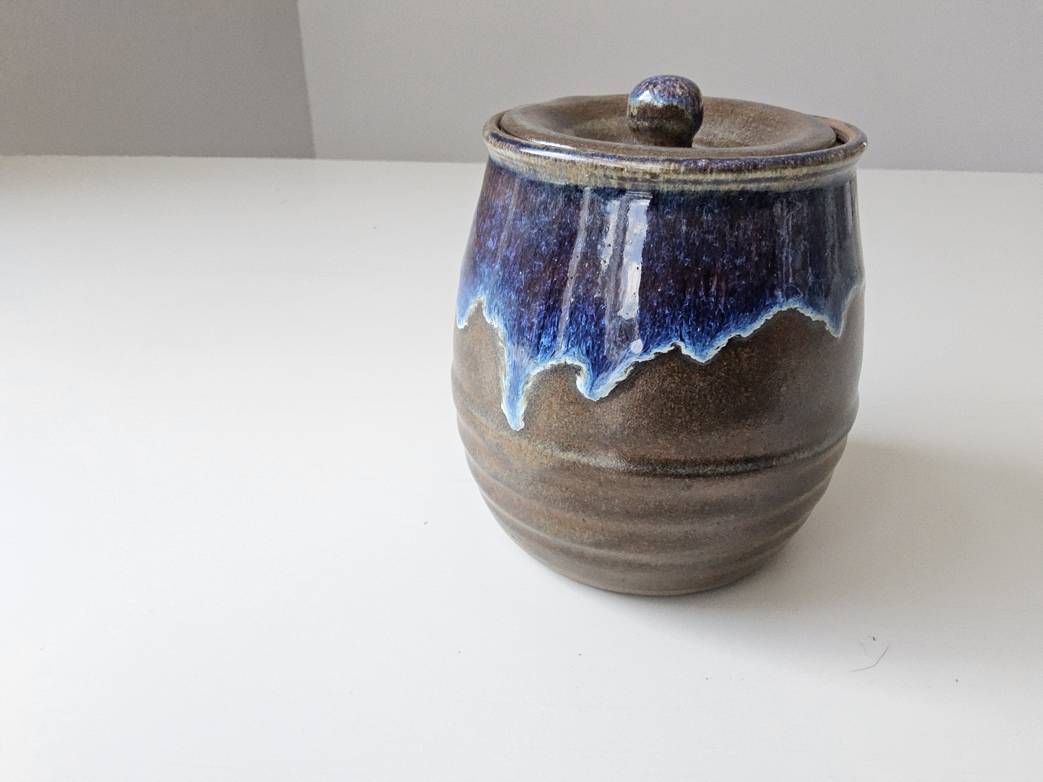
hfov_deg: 73.9
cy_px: 391
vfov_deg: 58.9
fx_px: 693
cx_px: 522
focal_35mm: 23
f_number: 2
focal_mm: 3.08
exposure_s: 1/120
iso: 800
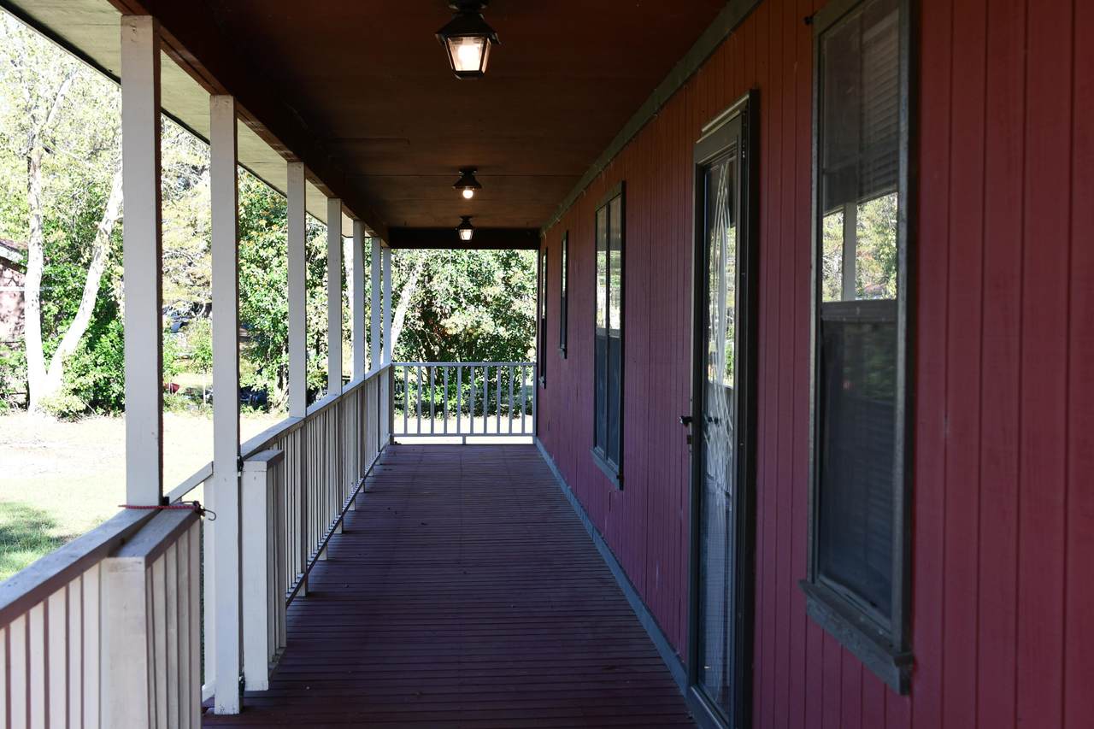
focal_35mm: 52
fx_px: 1580
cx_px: 547
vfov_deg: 26.0
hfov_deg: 38.2
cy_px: 364
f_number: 5
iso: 100
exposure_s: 1/100
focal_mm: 35
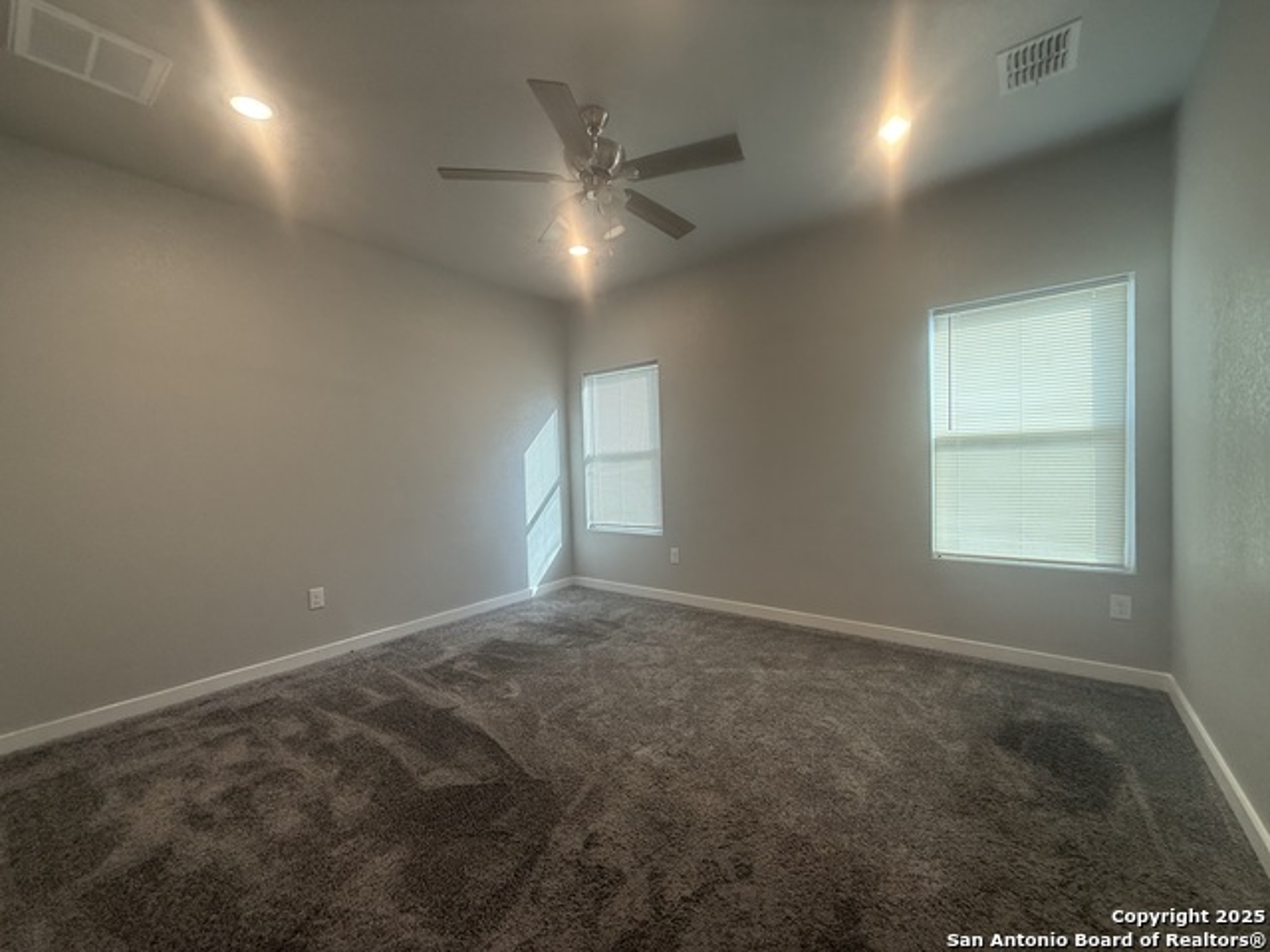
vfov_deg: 85.7
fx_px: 514
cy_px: 476
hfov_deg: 102.1
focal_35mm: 14
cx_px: 635
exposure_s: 1/120
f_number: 2.2
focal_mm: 2.22
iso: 160
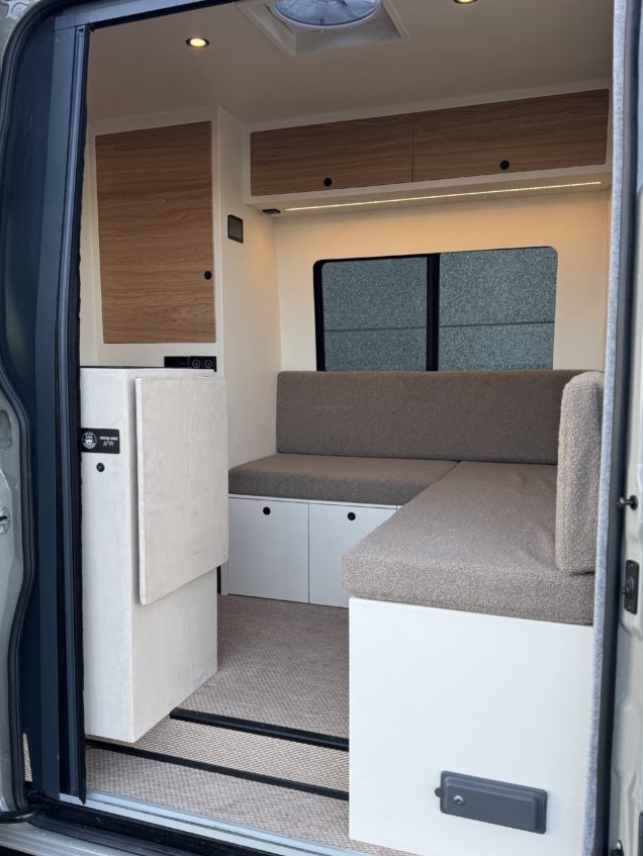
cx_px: 312
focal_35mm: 29
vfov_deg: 61.6
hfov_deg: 48.3
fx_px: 718
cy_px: 442
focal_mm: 6.76
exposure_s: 1/333
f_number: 1.78
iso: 80
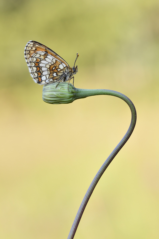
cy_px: 120
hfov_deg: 8.7
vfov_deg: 13.0
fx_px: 1043
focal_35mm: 158
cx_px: 80
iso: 400
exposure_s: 1/80
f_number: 11
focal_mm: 105
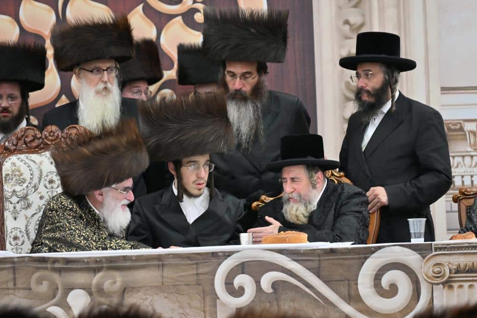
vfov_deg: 4.5
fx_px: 4040
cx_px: 237
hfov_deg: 6.8
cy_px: 160
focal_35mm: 305
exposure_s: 1/200
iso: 640
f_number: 2.8
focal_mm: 200
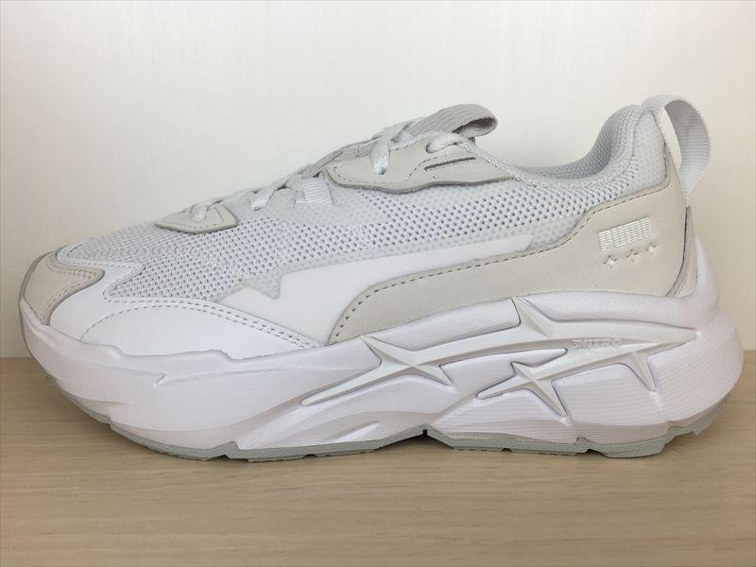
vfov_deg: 48.2
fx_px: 633
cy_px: 284
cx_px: 378
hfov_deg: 61.7
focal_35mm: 29
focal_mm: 4.15
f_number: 2.2
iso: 25
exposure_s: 1/199
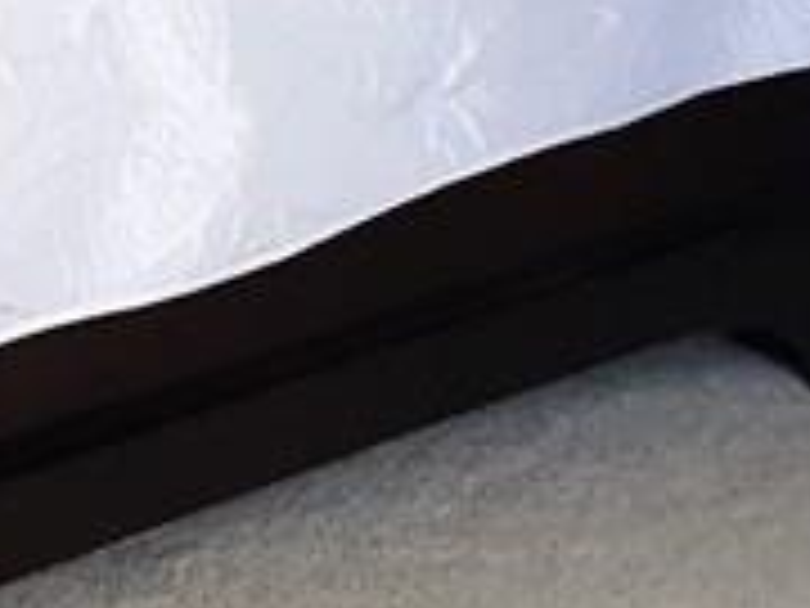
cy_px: -887
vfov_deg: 8.2
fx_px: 3861
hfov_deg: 11.6
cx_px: -342
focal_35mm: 165
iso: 40
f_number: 2.2
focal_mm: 4.15
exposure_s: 1/30
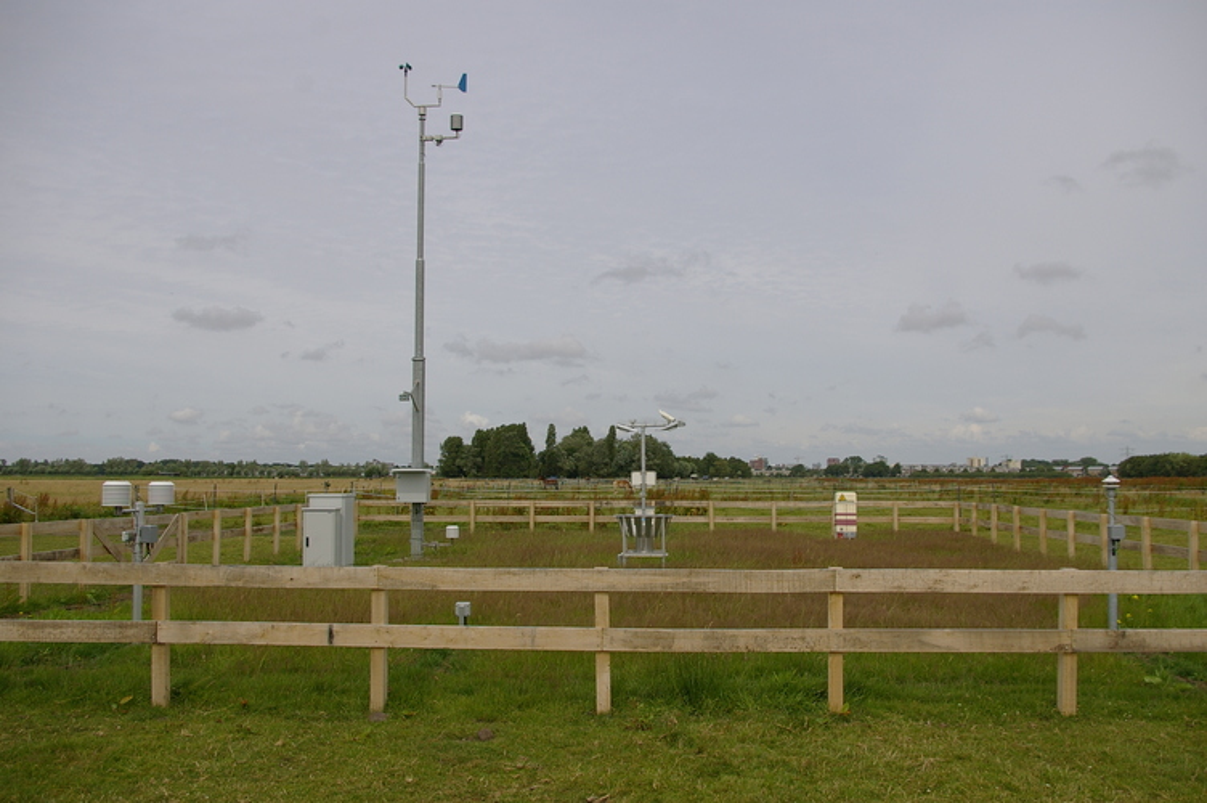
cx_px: 604
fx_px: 1055
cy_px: 402
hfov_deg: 59.5
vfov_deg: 41.6
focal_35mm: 32
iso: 200
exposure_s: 1/750
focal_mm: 21
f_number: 8
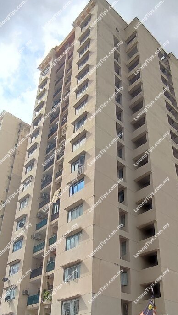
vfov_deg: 61.7
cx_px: 134
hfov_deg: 36.9
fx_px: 260
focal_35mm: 31
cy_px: 199
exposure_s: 1/847
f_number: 2.2
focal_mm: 1.65
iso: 50
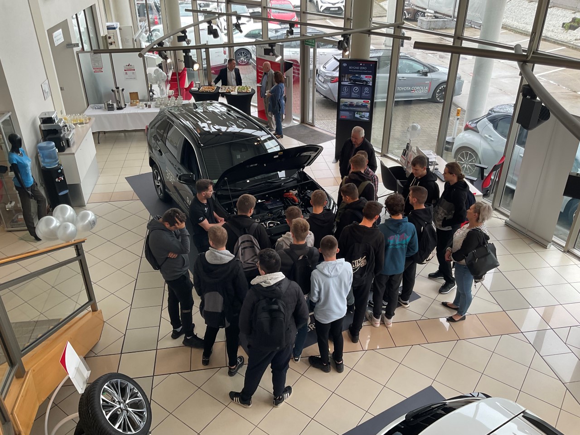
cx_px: 290
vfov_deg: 48.2
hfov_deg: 61.7
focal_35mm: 29
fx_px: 486
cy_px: 218
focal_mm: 3
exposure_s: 1/120
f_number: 1.8
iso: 25
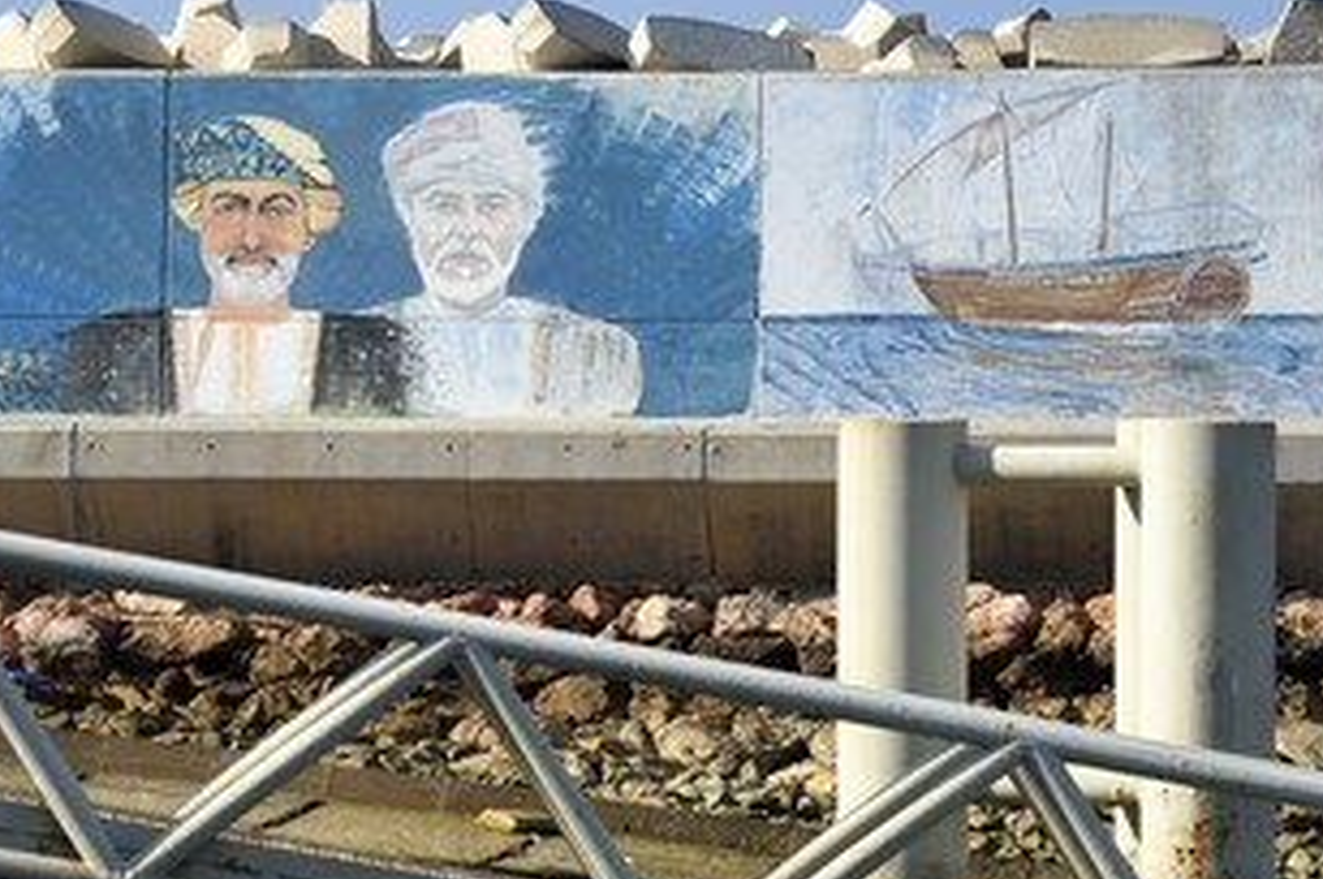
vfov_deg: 5.0
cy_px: 513
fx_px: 10059
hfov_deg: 7.5
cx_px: 504
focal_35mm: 274
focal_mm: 200
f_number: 10
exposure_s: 1/400
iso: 200
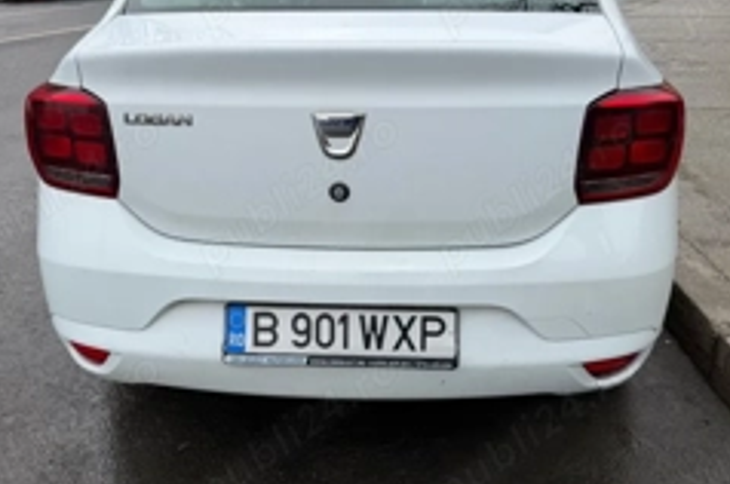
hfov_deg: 46.5
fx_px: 851
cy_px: 230
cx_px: 359
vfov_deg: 31.8
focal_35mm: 42
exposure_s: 1/1901
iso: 80
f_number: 1.78
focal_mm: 6.76
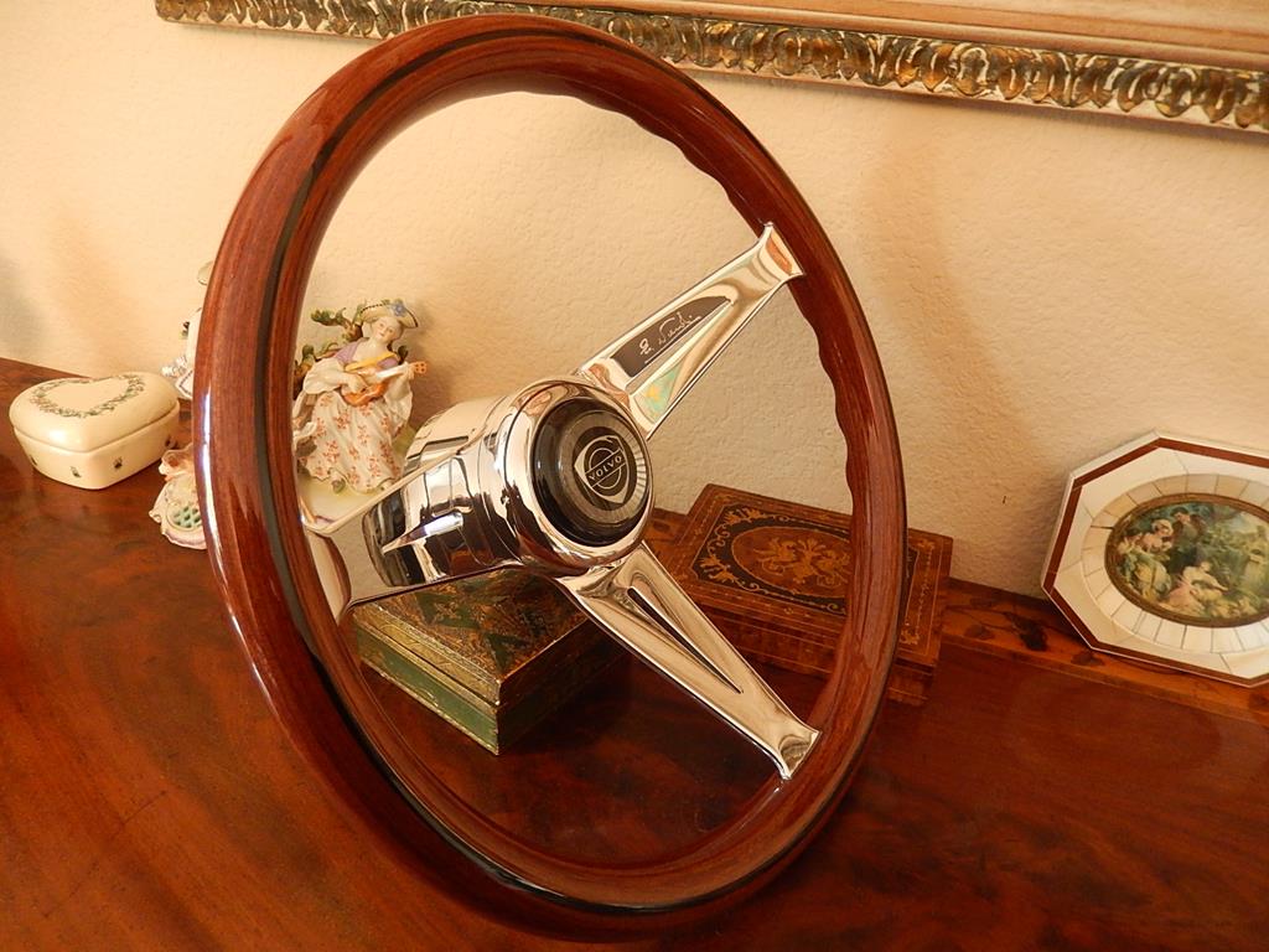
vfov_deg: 54.9
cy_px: 476
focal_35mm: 25
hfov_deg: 69.4
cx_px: 634
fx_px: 916
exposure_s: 1/6
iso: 400
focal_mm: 4.5
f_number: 3.4
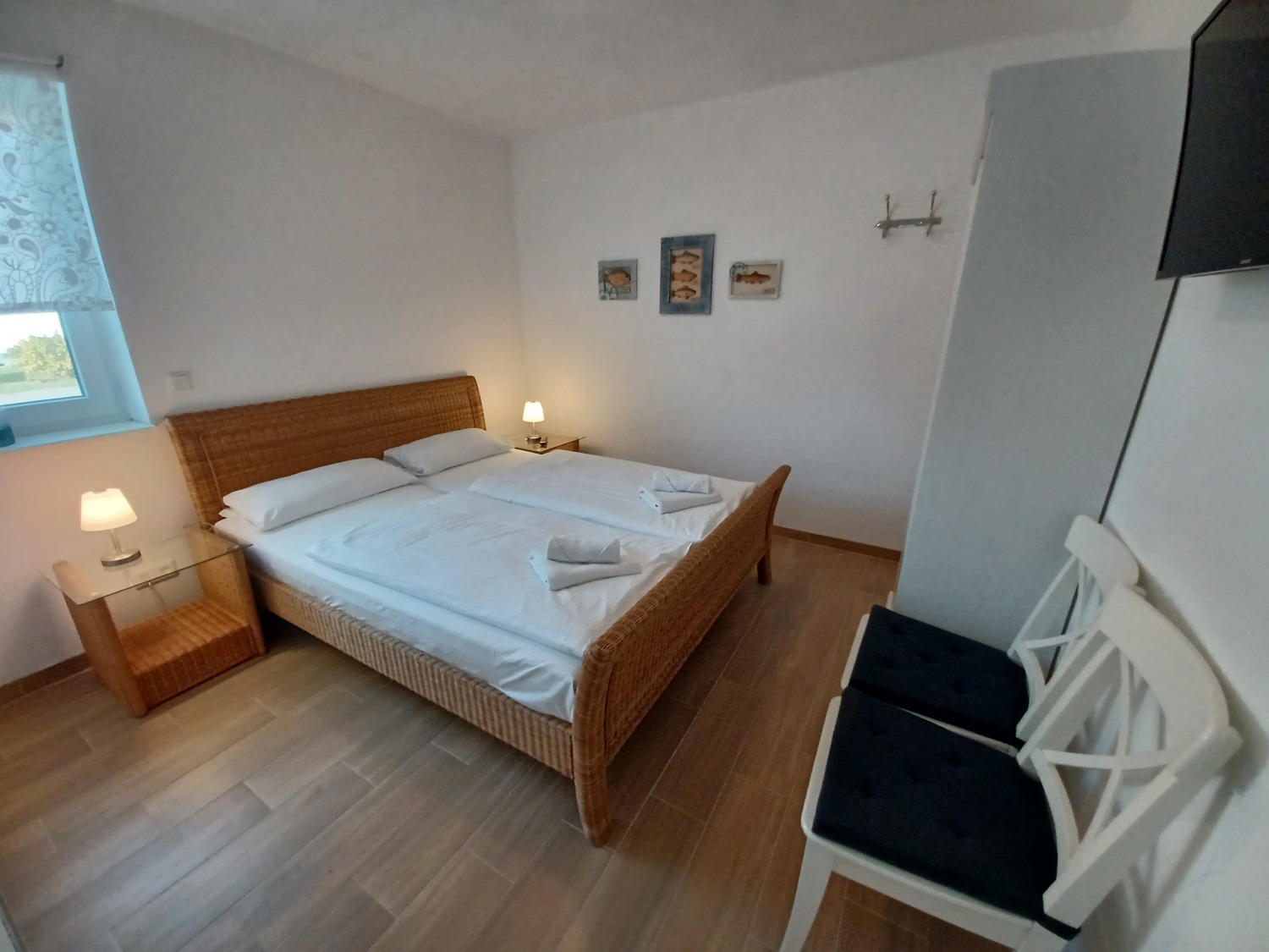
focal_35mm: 13
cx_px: 634
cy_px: 476
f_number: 2.2
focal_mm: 1.42
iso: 160
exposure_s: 1/50
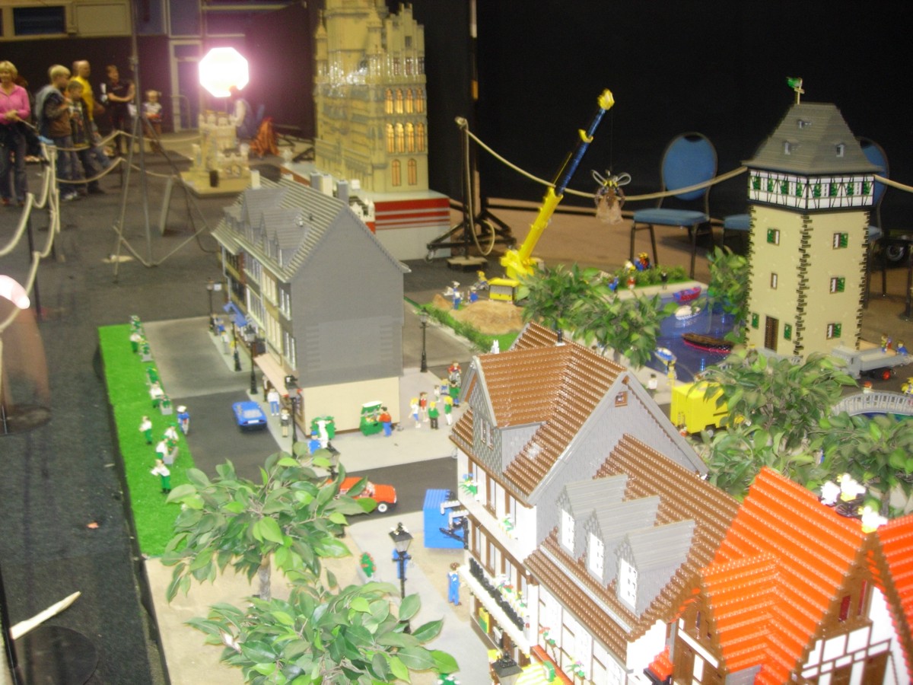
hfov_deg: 49.0
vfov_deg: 37.7
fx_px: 1002
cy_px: 342
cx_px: 456
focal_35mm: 38
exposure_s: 1/9.2
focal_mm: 7.8
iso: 115
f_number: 2.8
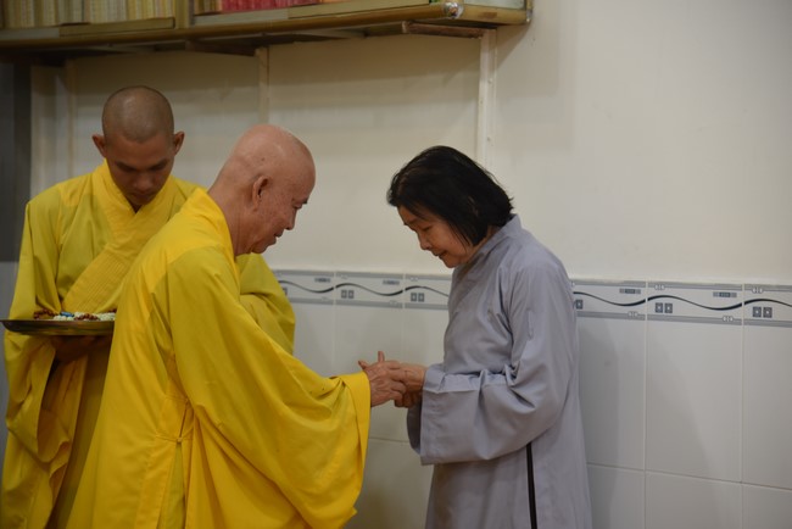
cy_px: 264
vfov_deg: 13.1
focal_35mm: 105
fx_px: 2311
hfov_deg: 19.4
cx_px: 396
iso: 800
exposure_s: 1/125
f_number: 4
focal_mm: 105
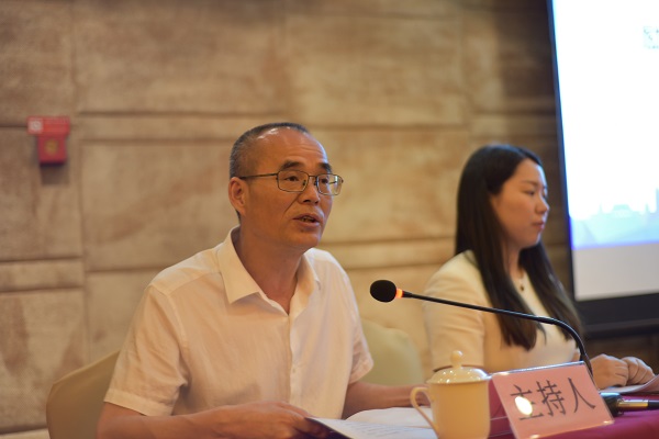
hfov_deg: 39.6
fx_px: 915
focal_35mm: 50
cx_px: 330
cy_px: 220
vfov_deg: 27.0
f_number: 2
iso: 800
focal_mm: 50
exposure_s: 1/60
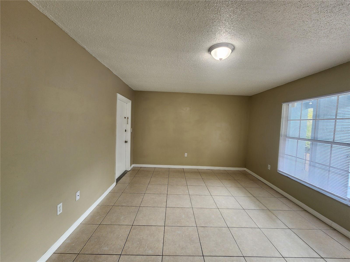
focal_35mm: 13
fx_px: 131
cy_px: 131
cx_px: 175
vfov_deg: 89.9
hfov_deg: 106.2
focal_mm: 2.2
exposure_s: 1/60
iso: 125
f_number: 2.2
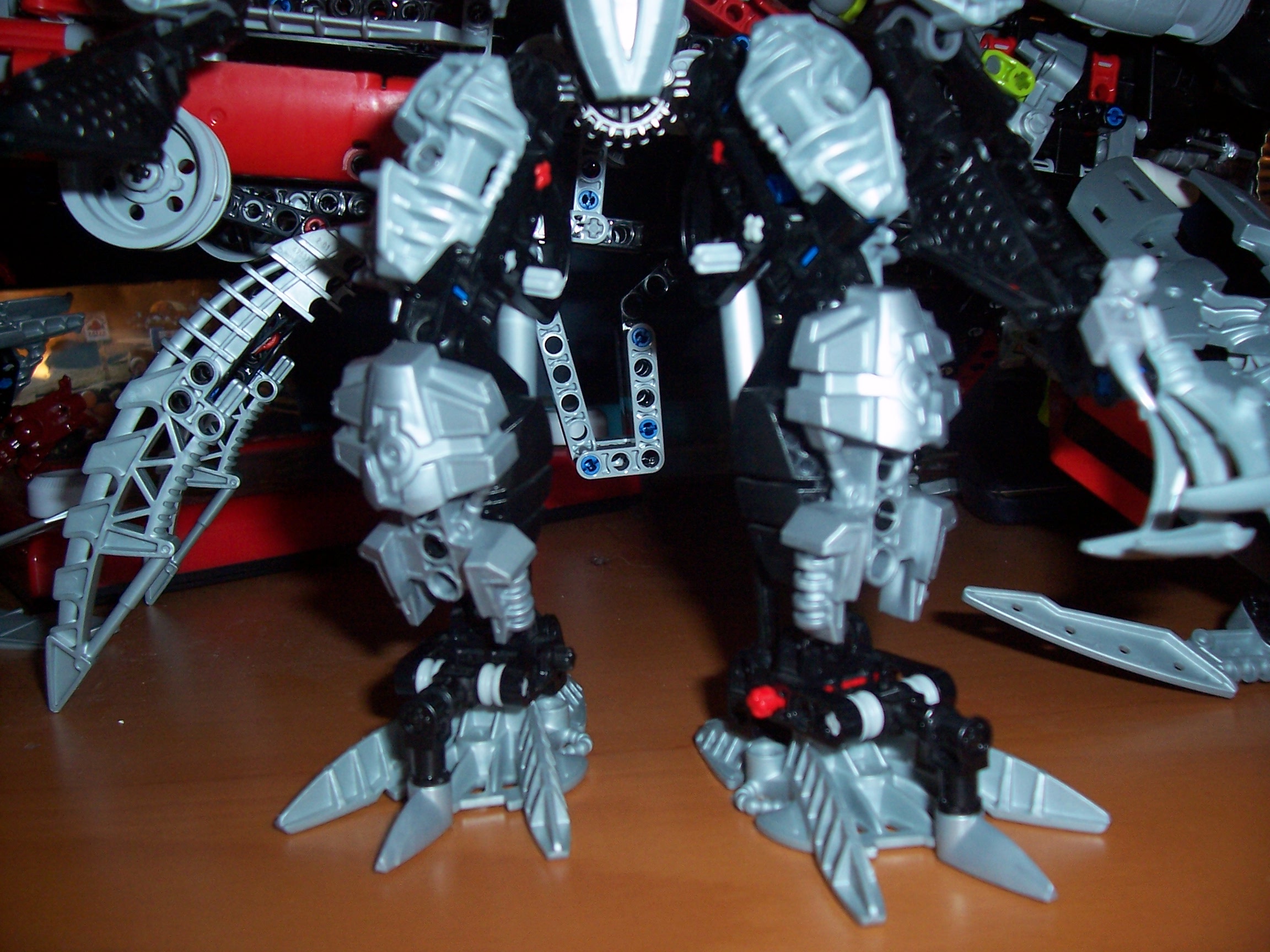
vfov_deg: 41.8
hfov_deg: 54.0
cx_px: 635
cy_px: 476
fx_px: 1247
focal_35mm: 34
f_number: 2.7
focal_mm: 5.6
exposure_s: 1/60
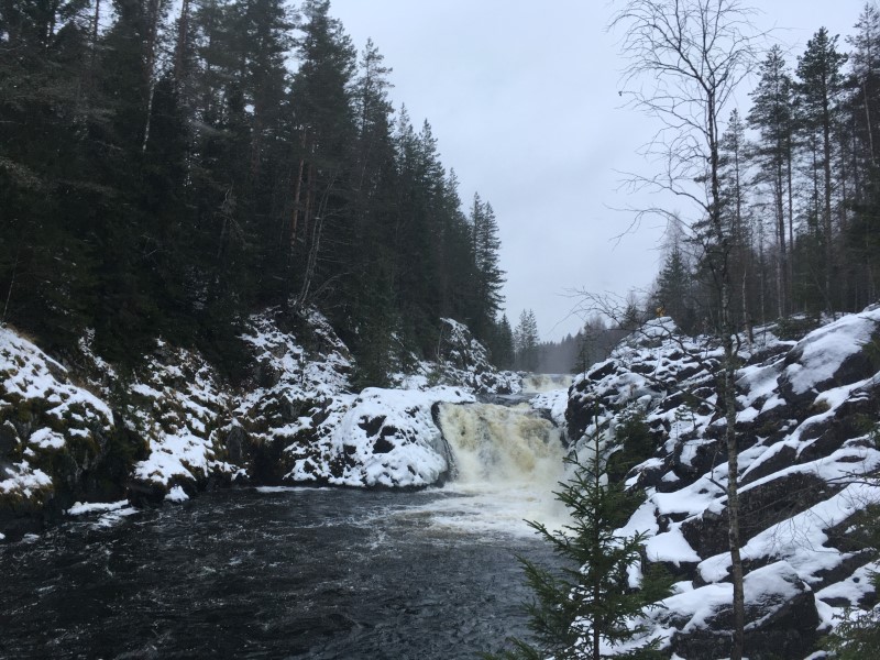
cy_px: 330
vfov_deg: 48.2
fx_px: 737
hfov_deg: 61.7
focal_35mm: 29
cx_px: 440
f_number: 2.2
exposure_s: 1/100
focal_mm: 4.15
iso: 32
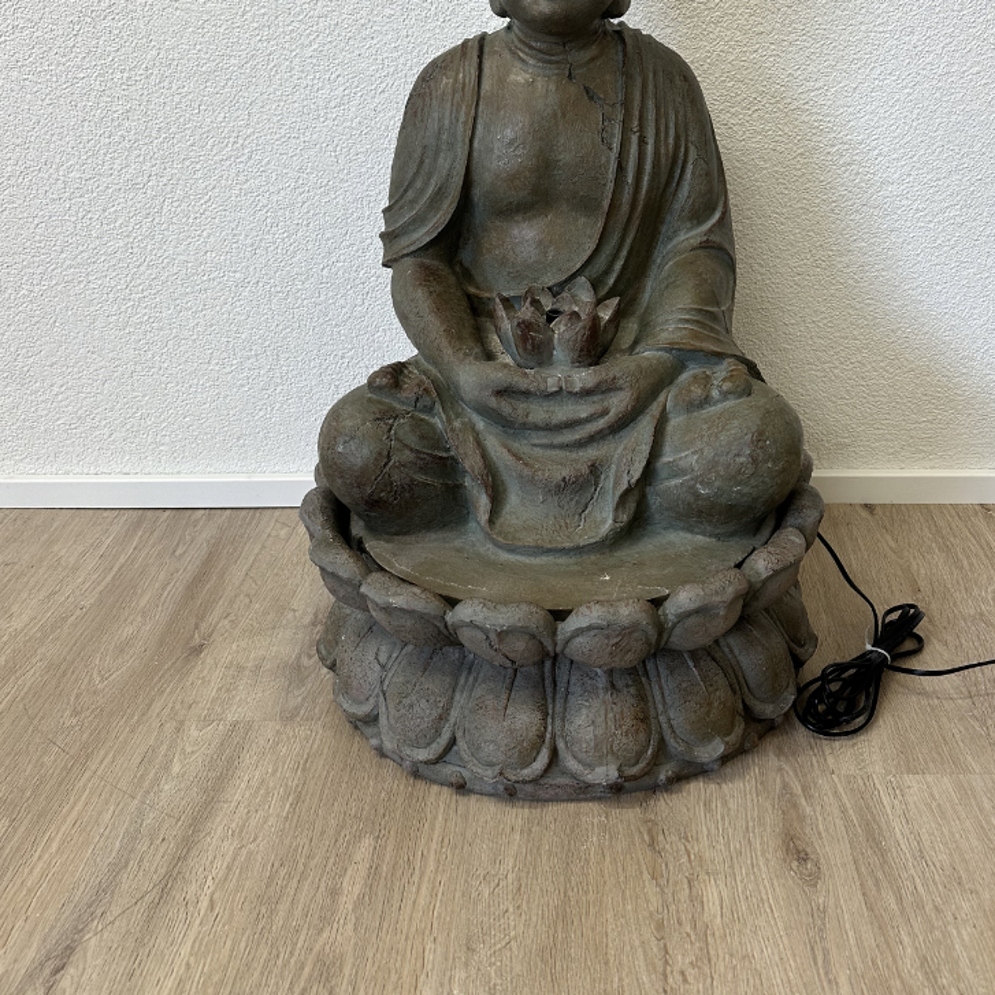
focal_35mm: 35
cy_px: 319
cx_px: 579
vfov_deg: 46.4
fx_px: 1138
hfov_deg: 47.0
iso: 125
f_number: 1.8
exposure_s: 1/100
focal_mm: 6.9
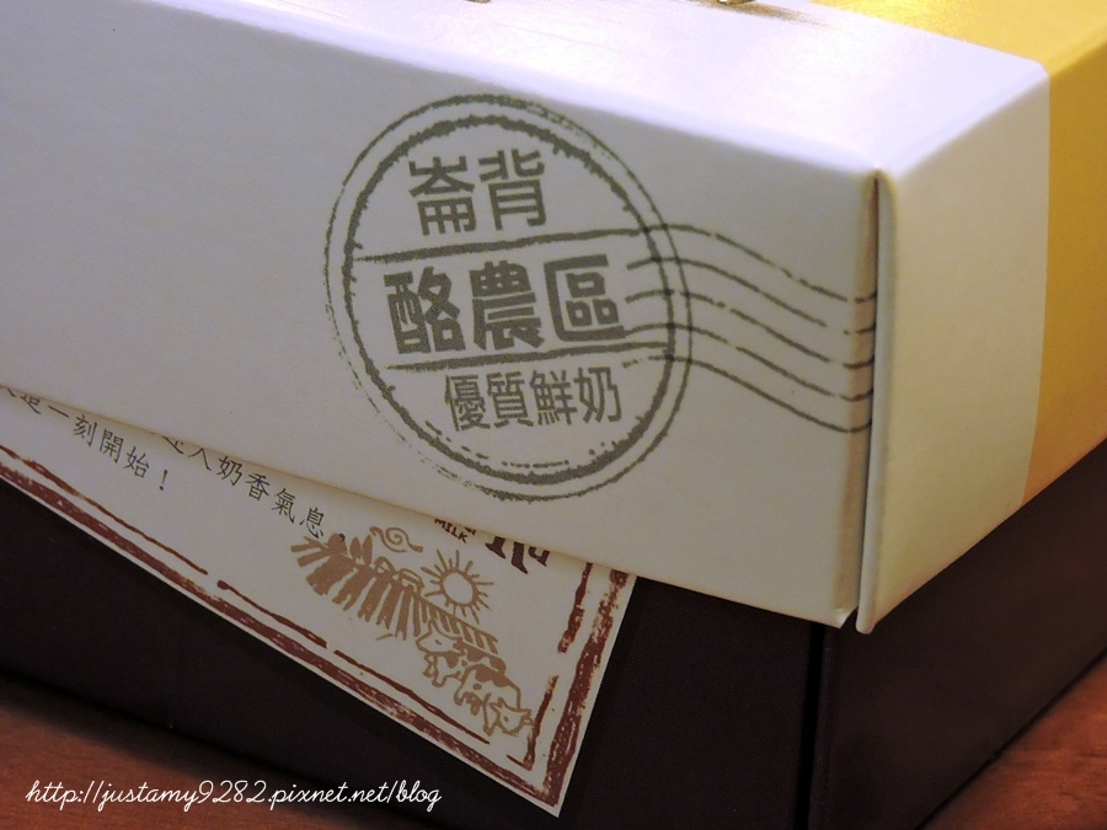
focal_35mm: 125
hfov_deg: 15.8
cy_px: 415
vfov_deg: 11.9
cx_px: 554
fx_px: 3997
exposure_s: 1/15
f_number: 5
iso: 800
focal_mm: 22.4
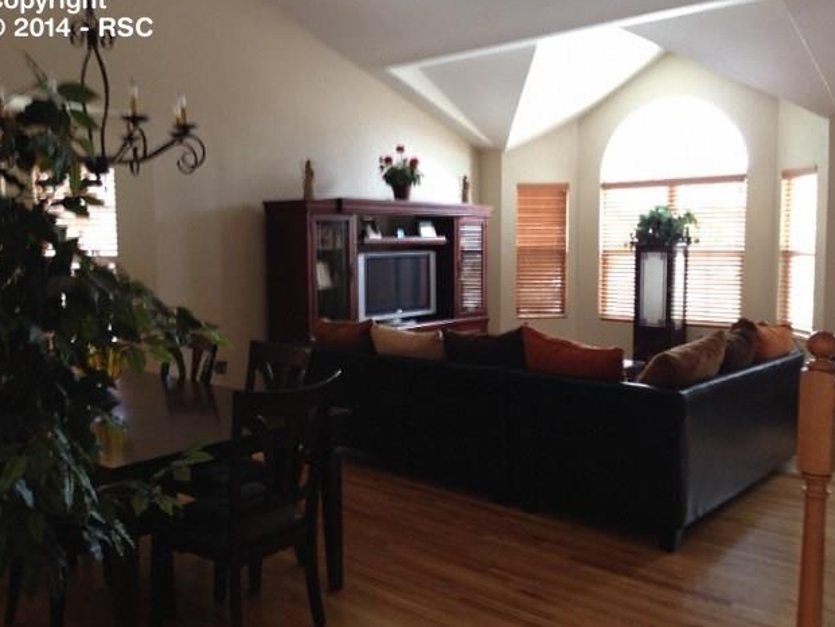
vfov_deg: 41.8
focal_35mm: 34
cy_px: 308
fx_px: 820
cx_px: 413
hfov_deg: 53.9
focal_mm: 4.13
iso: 64
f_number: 2.4
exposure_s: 1/20
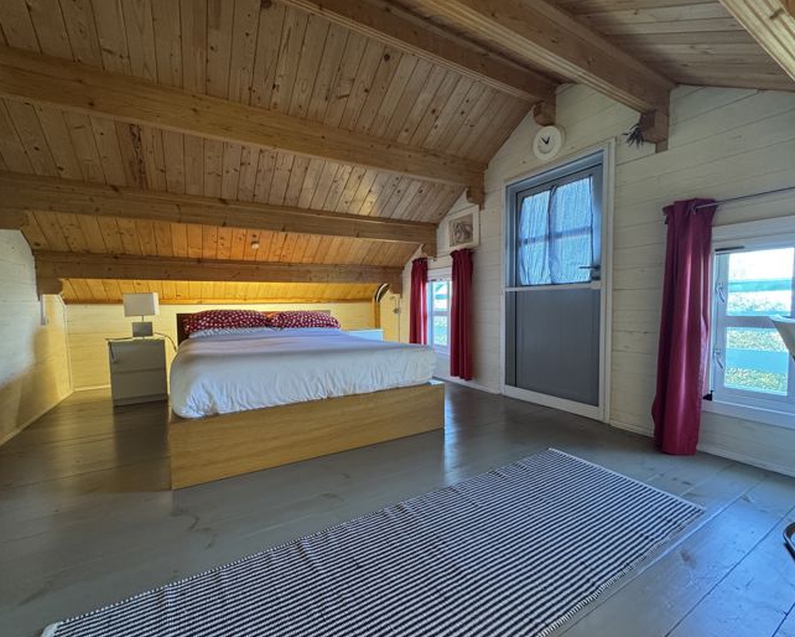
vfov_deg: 84.1
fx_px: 353
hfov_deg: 96.7
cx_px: 380
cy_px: 323
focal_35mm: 15
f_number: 2.2
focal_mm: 2.22
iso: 400
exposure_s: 1/60
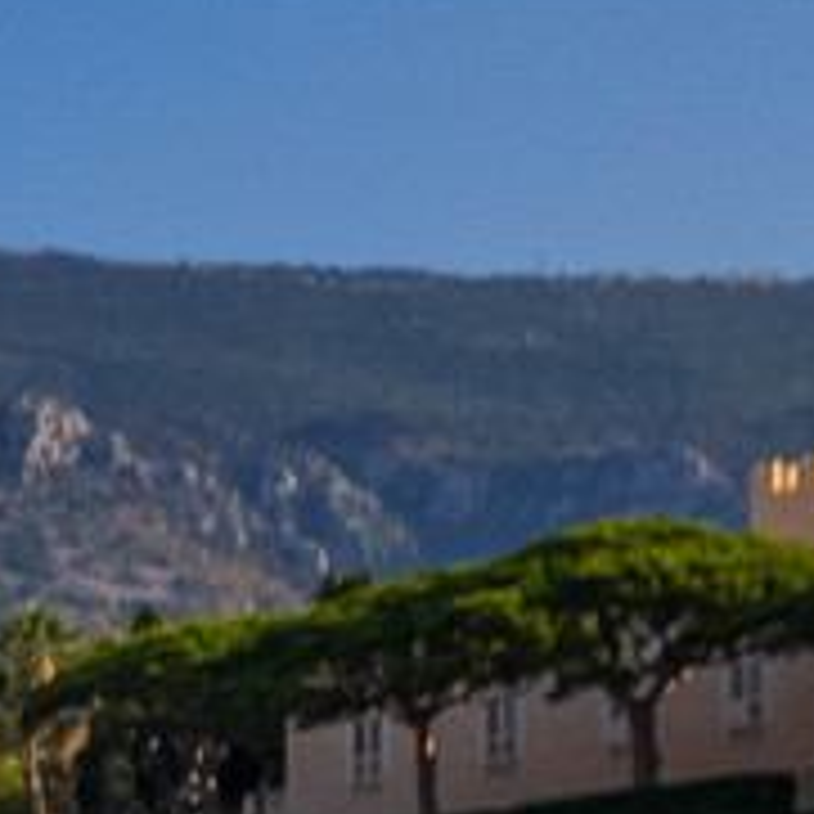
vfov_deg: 10.0
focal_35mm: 165
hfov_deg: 7.1
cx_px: -2712
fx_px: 4390
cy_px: 1471
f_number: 2.8
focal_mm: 8.4
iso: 100
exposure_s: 1/80
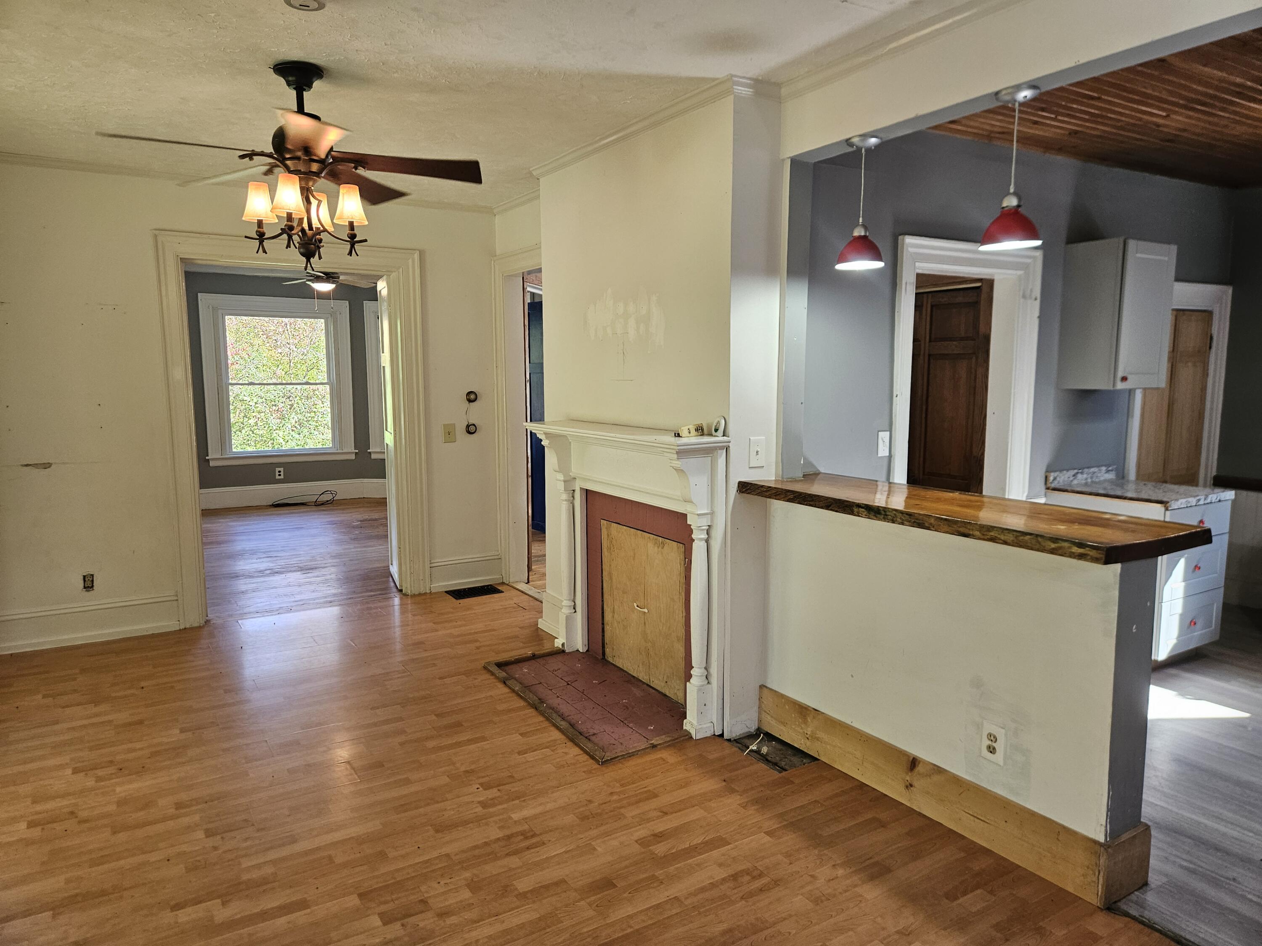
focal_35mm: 23
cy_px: 473
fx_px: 839
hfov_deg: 73.9
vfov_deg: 58.9
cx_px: 631
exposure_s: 1/120
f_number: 1.8
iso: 160
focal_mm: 5.4
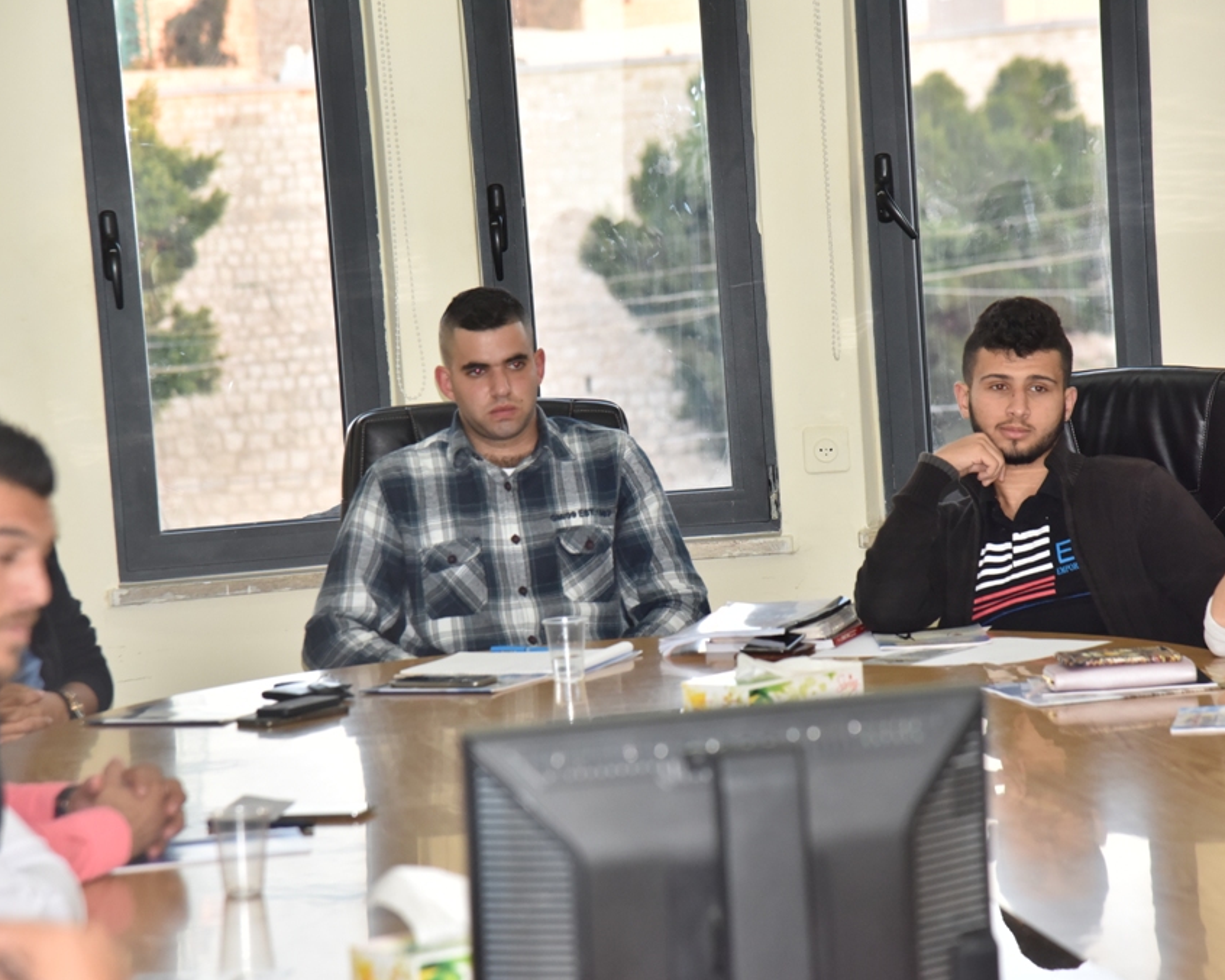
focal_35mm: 125
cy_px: 493
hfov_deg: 15.4
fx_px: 4532
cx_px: 630
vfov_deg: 12.3
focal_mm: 110
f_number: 5.6
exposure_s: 1/200
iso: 1600
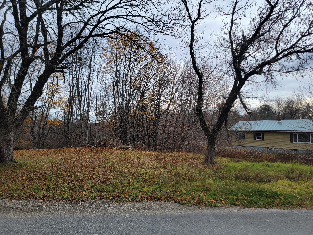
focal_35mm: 24
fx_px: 217
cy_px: 118
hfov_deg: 71.6
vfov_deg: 56.8
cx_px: 156
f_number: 1.8
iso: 16
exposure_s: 1/645
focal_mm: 6.7
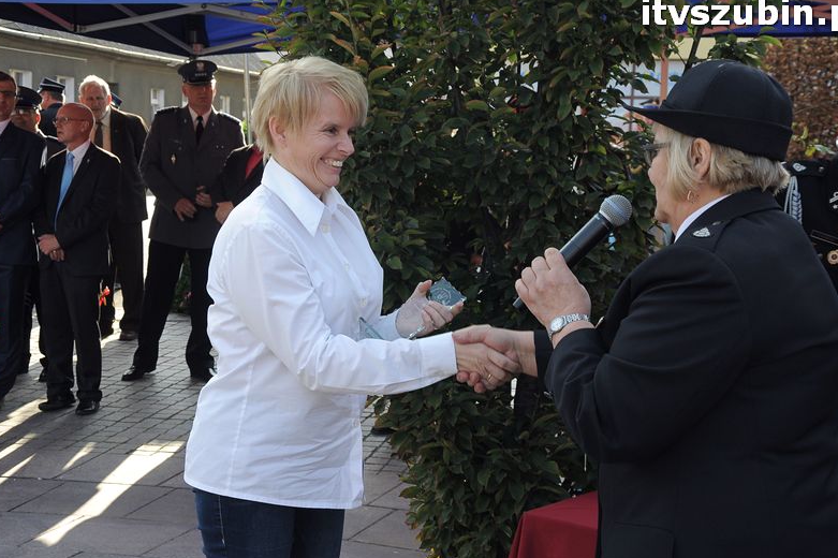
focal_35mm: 62
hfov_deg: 32.4
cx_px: 427
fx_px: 1443
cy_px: 283
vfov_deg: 21.9
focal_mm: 38
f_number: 8
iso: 400
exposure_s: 1/250
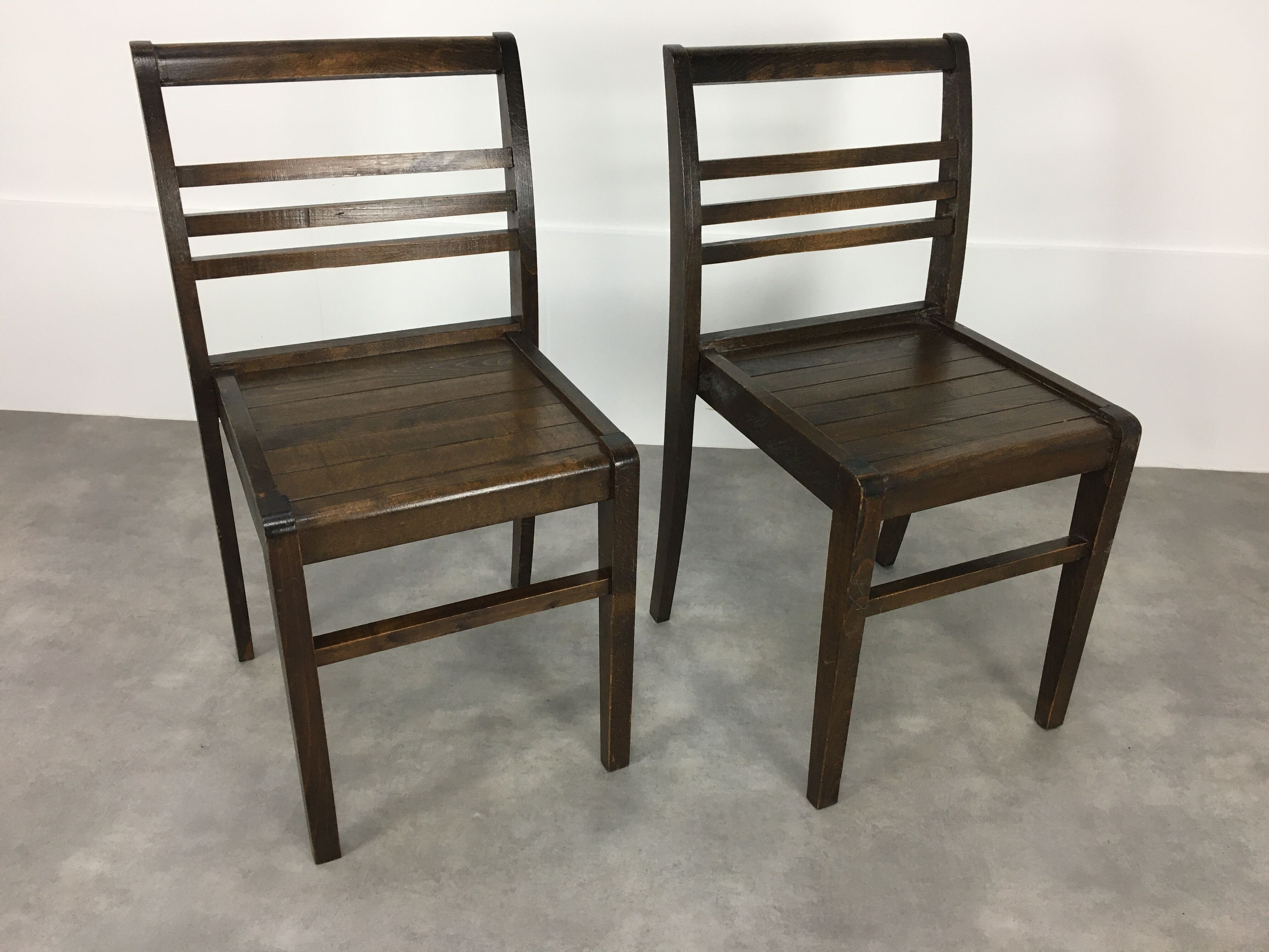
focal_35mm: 29
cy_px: 476
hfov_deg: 61.7
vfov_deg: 48.2
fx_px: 1063
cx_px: 634
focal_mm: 4.15
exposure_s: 1/33
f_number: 2.2
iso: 50
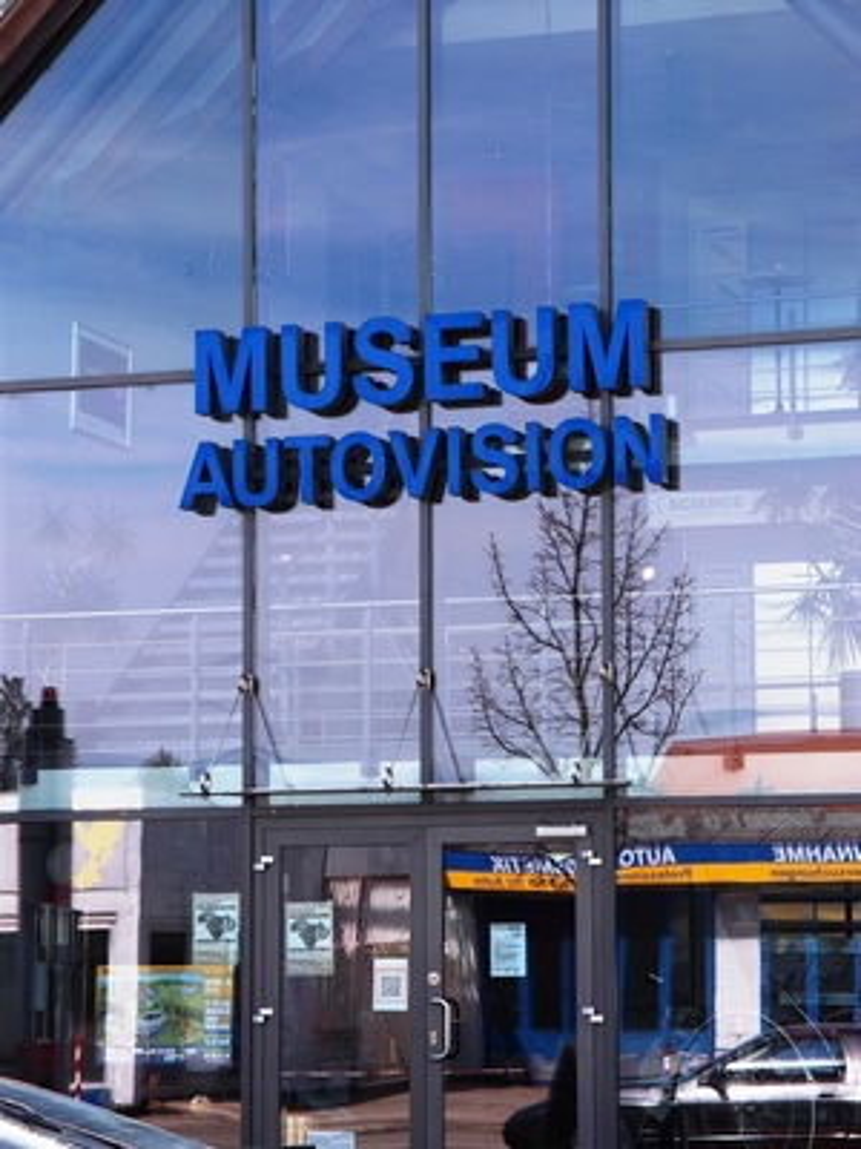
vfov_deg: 17.6
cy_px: 574
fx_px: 3714
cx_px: 430
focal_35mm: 112
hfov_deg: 13.2
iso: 100
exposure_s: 1/500
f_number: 3.5
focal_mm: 24
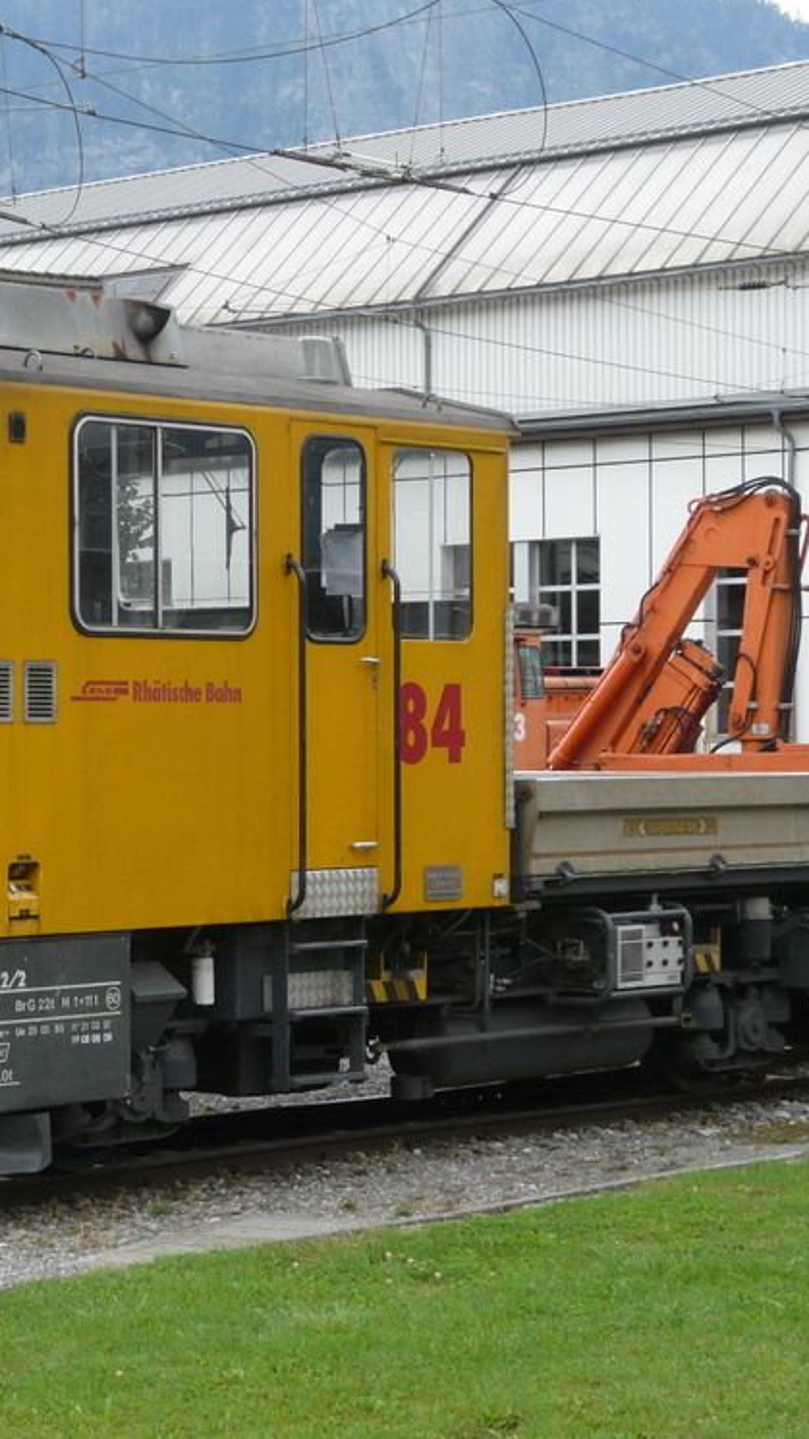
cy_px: 717
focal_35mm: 98
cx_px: 174
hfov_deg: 12.3
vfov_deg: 21.8
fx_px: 3738
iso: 160
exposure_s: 1/200
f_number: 4
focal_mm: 11.1
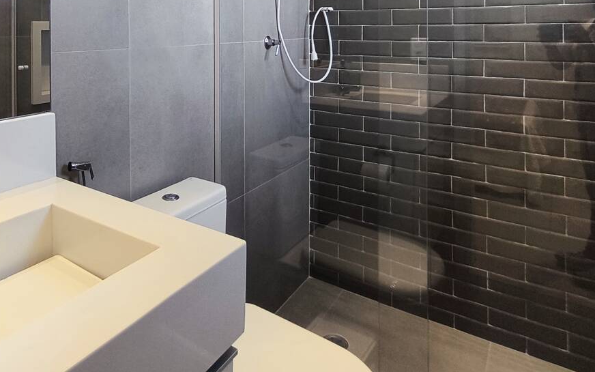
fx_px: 454
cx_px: 219
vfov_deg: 40.3
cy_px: 20
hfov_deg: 65.4
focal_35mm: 28
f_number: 2.2
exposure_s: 1/60
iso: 125
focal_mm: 1.65
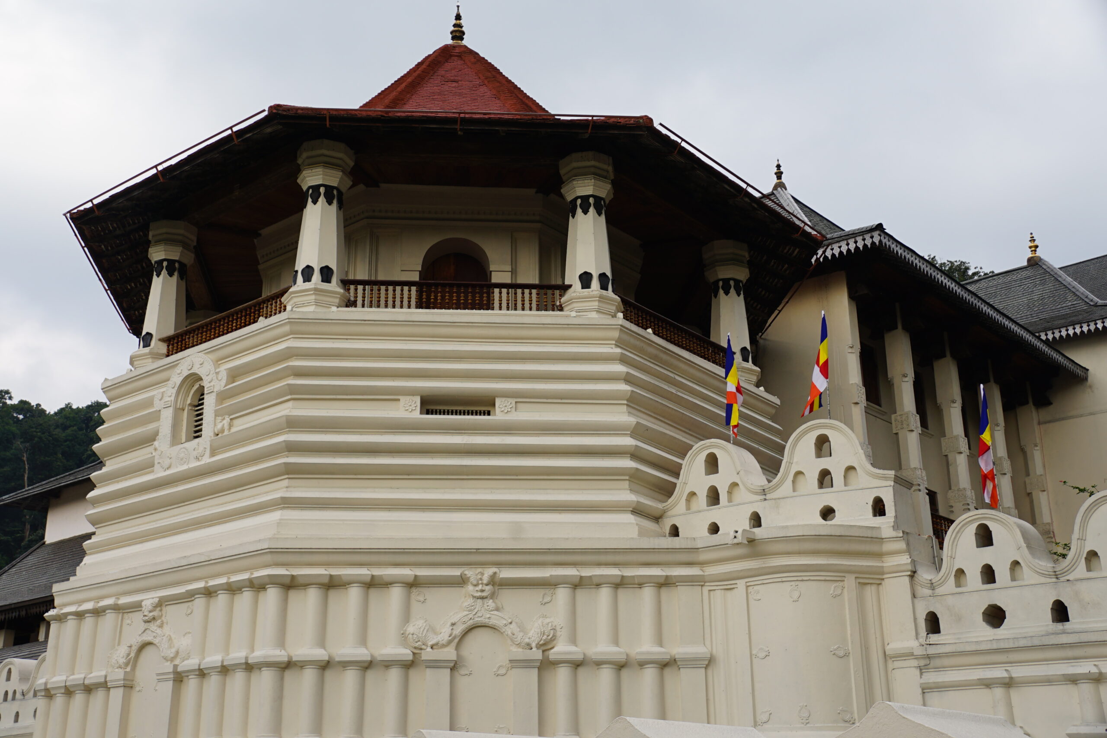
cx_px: 554
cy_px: 369
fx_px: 1291
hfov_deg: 46.4
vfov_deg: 31.9
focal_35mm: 42
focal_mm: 28
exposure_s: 1/125
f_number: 8
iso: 100
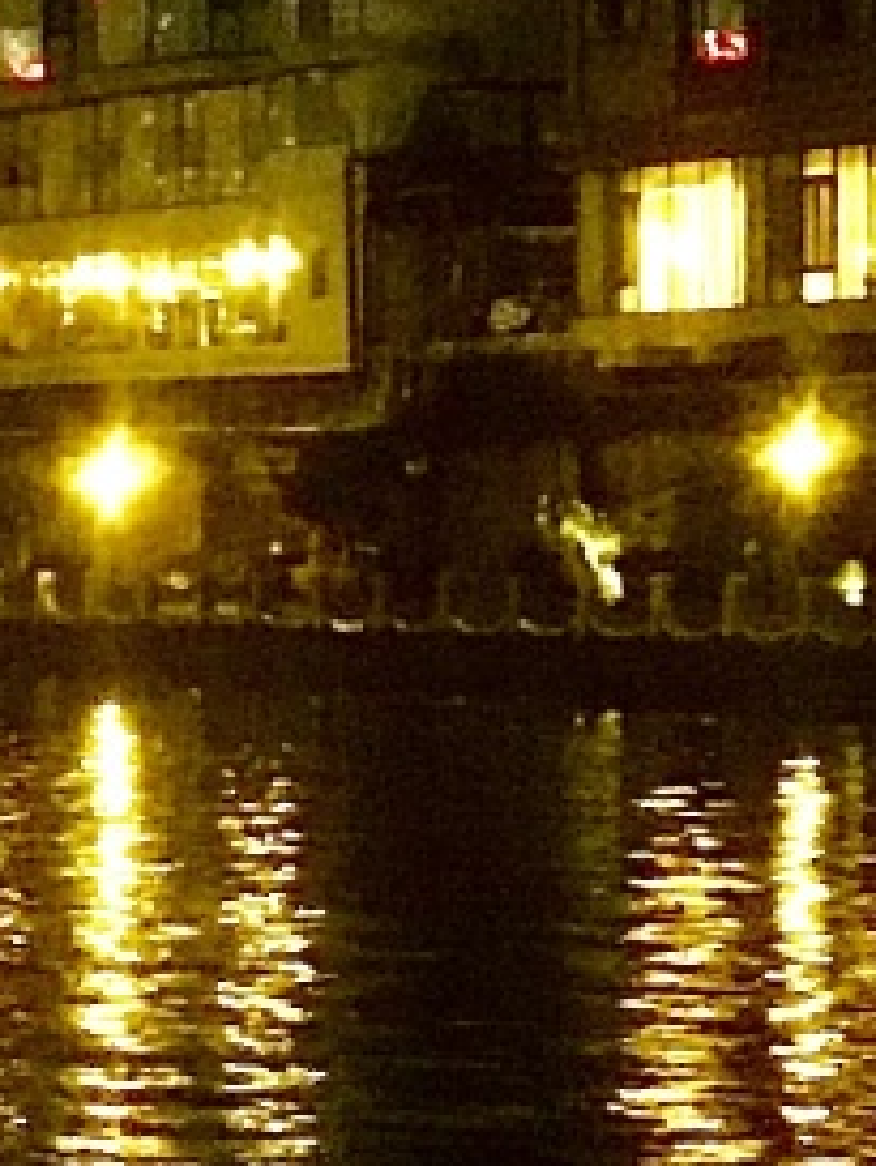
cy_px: 38
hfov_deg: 11.4
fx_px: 4147
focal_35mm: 123
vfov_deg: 15.7
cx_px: -585
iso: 250
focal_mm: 3.99
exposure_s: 1/4
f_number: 1.8
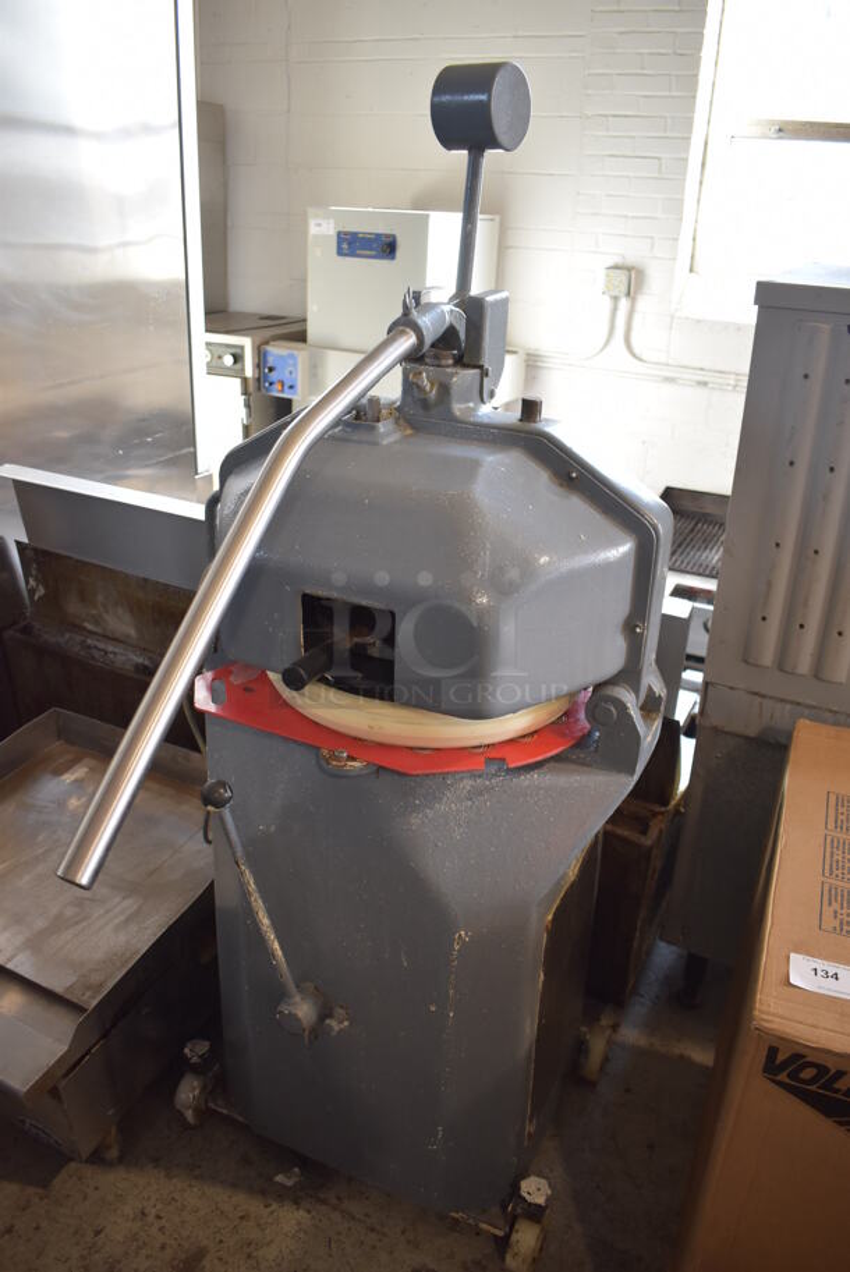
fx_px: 955
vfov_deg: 67.3
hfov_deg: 48.0
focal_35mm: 27
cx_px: 425
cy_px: 636
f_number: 3.5
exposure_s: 1/125
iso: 800
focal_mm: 18
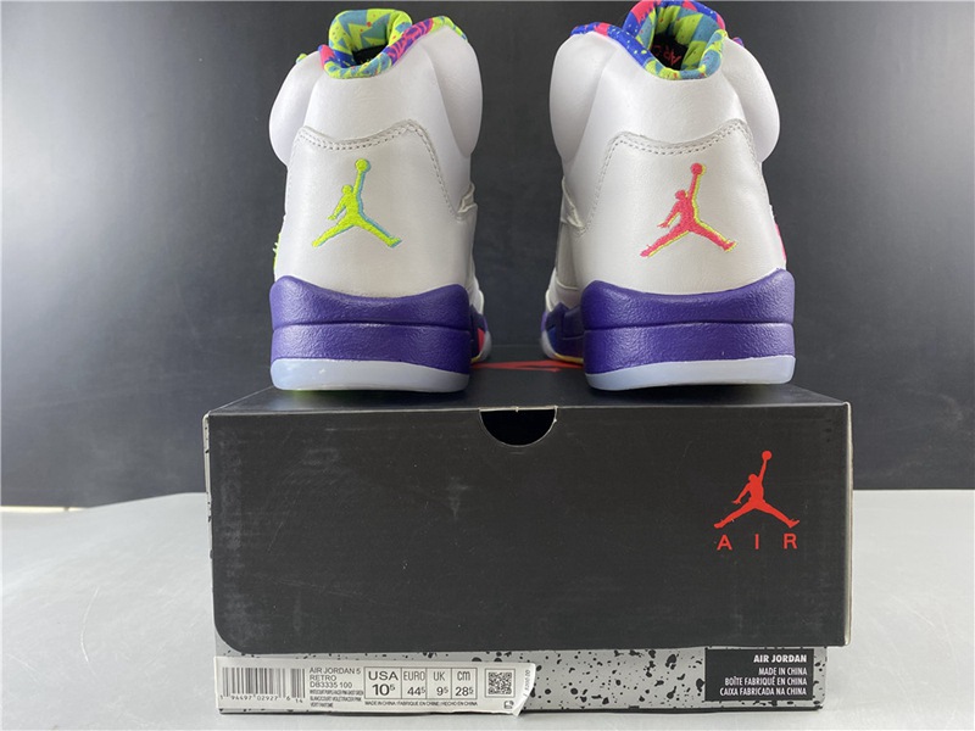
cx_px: 488
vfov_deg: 53.1
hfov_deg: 67.3
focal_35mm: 26
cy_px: 366
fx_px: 732
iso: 100
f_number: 1.8
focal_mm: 4.25
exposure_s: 1/50
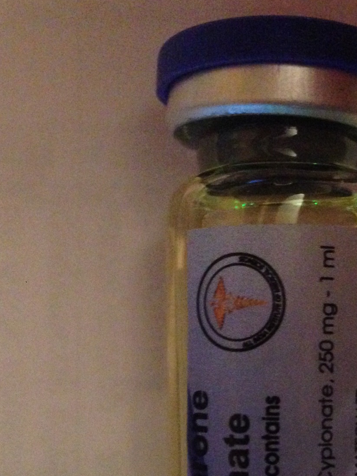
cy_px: 388
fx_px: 825
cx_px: 249
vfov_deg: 31.3
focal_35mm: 60
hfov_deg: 24.3
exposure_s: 1/17
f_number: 2.4
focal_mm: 4.12
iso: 800
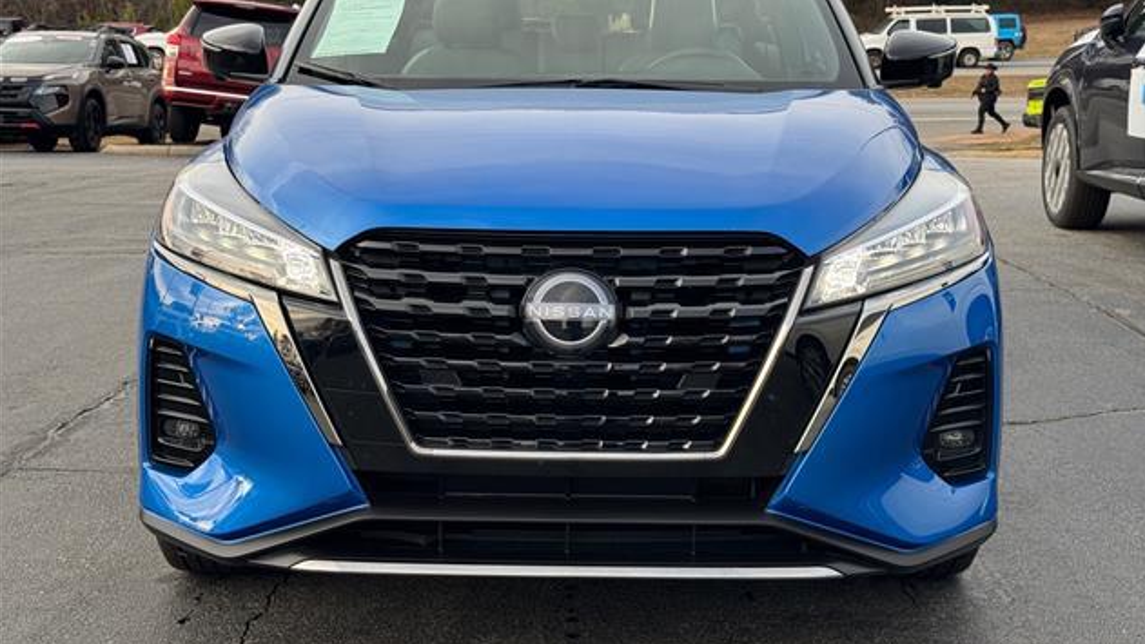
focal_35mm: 53
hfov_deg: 39.2
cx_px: 579
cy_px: 259
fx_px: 1609
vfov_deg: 22.6
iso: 64
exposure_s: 1/544
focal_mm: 6.76
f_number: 1.78
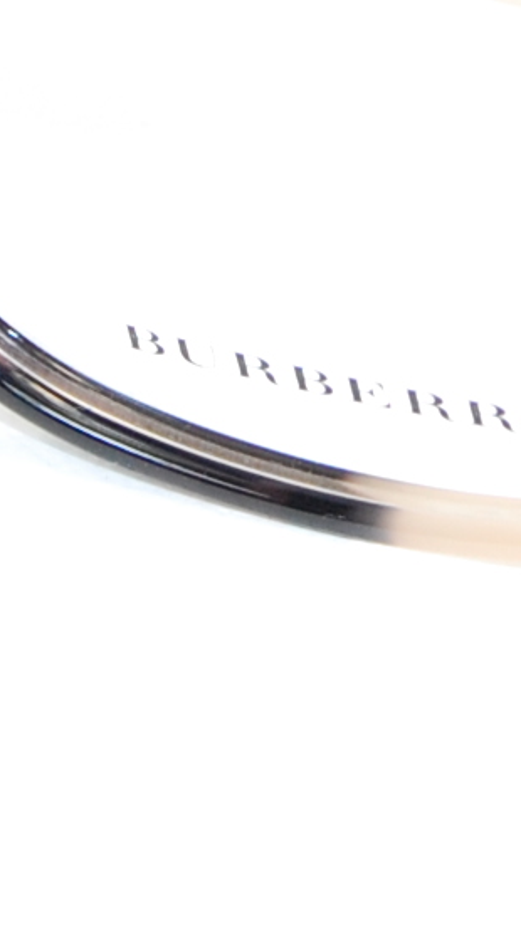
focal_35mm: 321
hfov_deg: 3.8
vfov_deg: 6.7
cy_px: -141
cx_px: 239
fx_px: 7882
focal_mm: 50
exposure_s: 1/250
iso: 800
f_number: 10
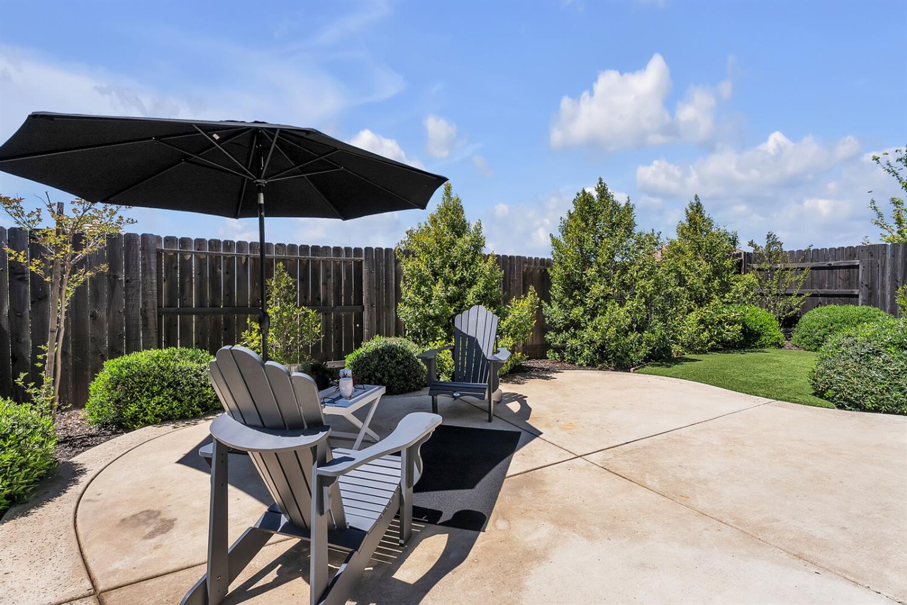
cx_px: 454
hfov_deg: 96.7
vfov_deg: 73.7
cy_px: 302
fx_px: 403
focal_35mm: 16
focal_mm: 16
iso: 400
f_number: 8
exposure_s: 1/1250
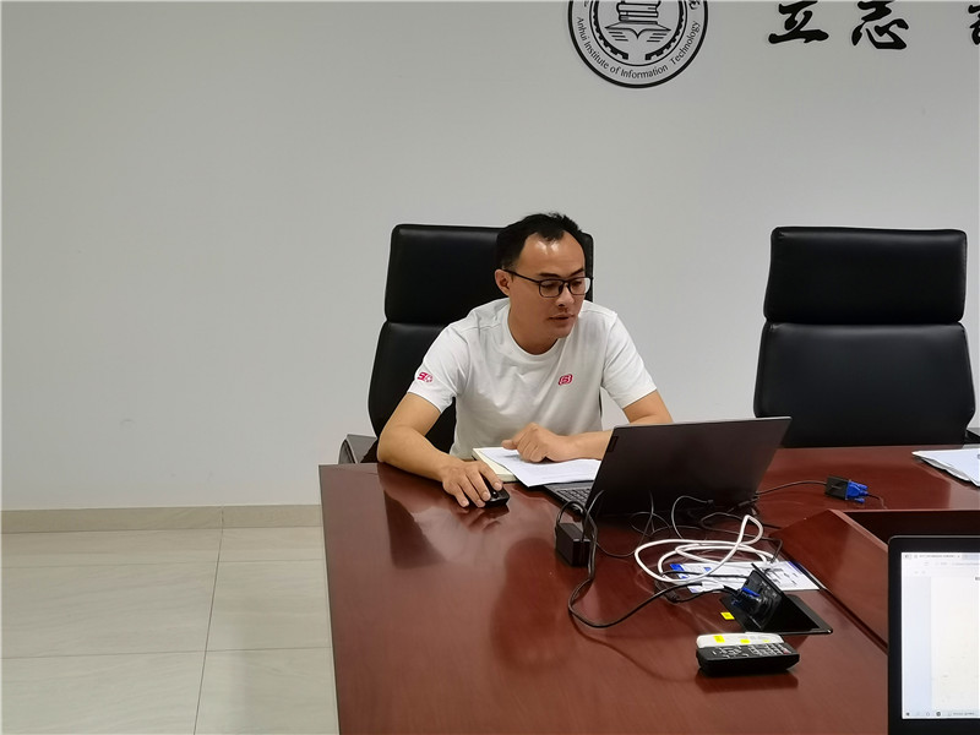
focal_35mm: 51
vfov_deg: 28.6
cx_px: 490
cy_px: 368
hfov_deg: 37.5
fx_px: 1444
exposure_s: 1/33.3
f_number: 1.8
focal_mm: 5.58
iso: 320
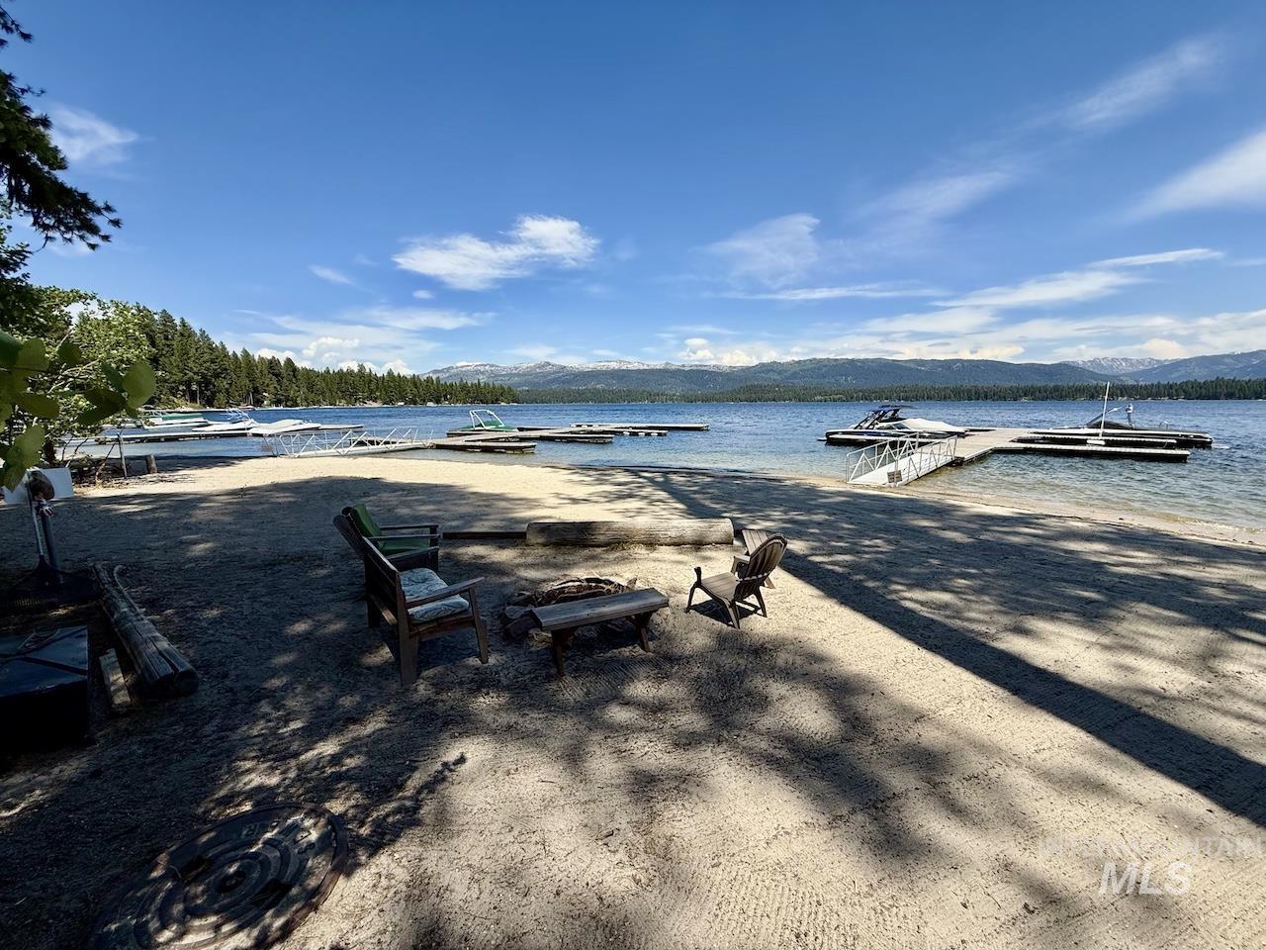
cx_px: 633
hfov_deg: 102.1
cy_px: 475
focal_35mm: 14
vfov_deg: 85.7
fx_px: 512
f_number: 2.2
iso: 50
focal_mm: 2.22
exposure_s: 1/2237
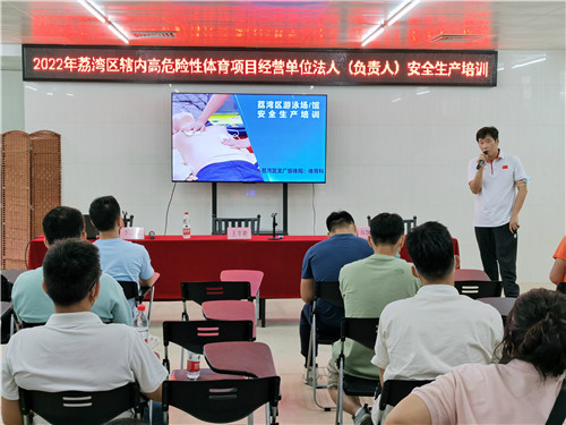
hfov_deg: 36.8
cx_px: 283
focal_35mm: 52
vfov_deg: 28.0
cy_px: 212
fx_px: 850
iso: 80
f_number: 1.6
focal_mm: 5.56
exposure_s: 1/100
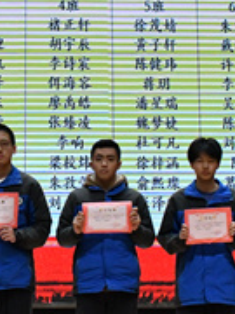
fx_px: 987
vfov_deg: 18.0
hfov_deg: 13.5
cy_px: 120
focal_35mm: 109
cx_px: 64
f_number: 6.3
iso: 6400
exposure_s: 1/1600
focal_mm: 23
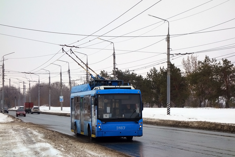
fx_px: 653
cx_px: 118
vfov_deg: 13.7
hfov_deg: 20.4
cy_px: 78
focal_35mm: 100
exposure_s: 1/500
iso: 125
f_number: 5.6
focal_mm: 37.1
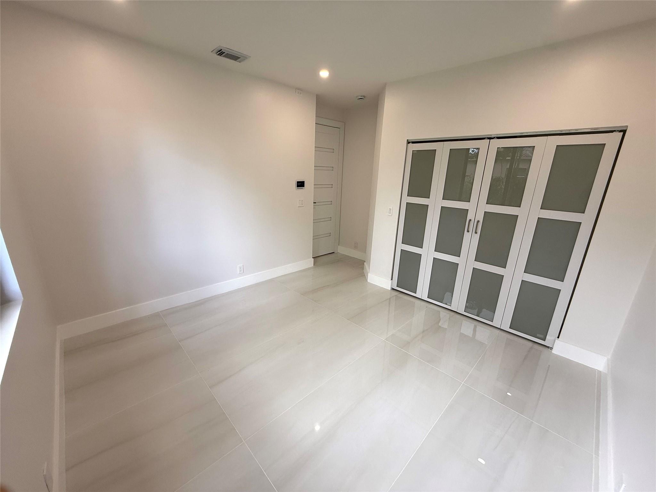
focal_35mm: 14
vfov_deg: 85.7
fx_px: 265
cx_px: 328
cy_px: 246
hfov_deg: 102.1
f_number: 2.2
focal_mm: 2.22
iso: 80
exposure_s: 1/99
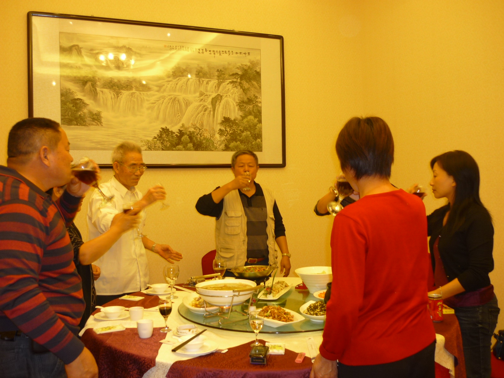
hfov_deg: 55.4
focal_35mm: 33
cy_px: 189
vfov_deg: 42.9
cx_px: 252
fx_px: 480
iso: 100
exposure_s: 1/13
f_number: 2.8
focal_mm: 5.5
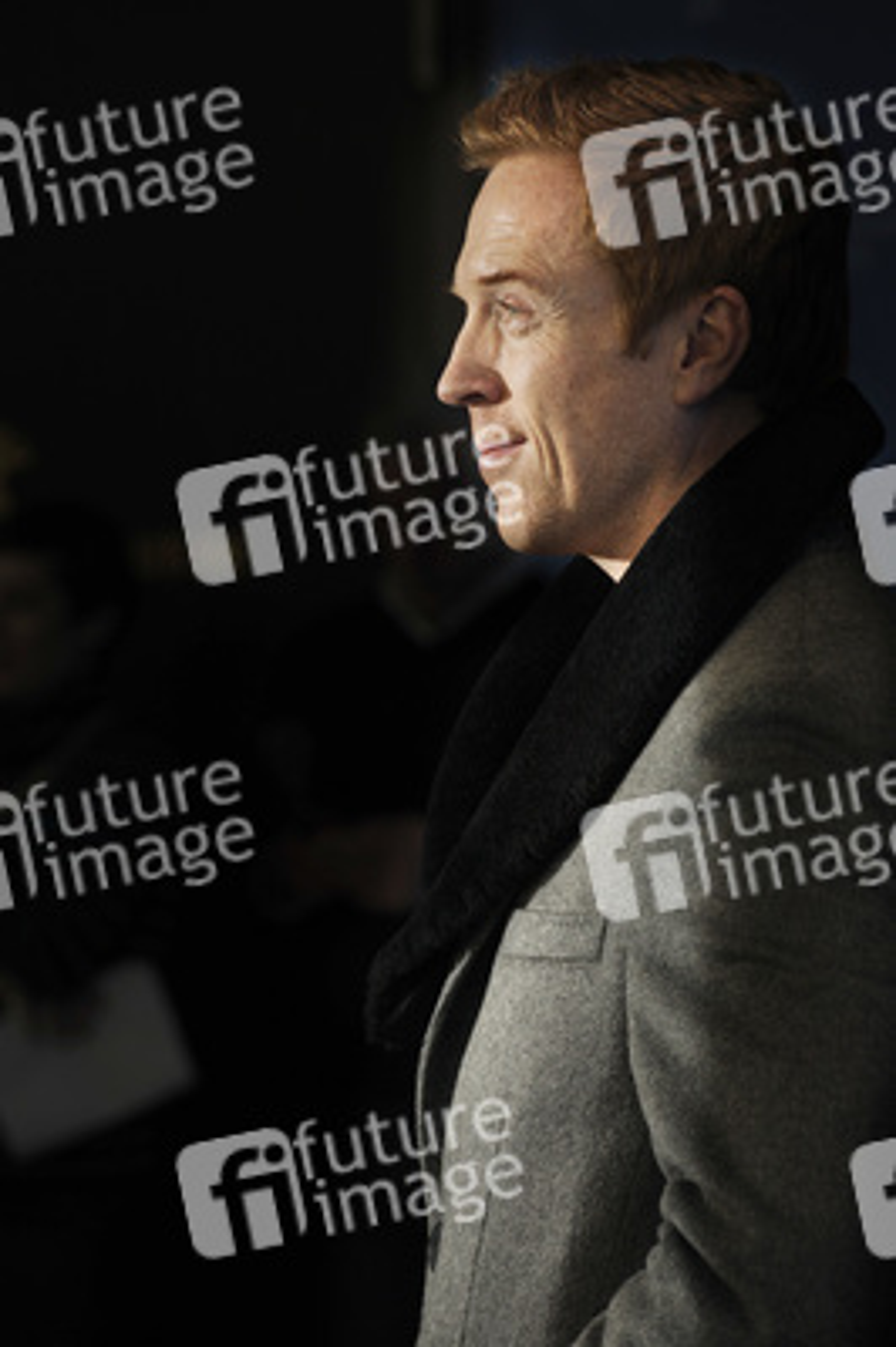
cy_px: 674
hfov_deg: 6.9
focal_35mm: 200
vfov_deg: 10.3
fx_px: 7479
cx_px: 448
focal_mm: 200
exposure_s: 1/200
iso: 200
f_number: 7.1
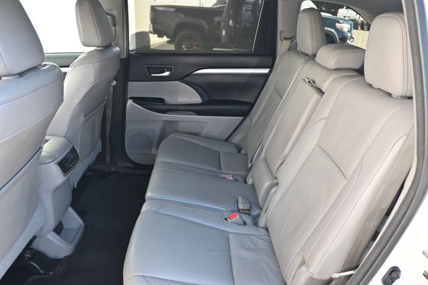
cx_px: 214
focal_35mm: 30
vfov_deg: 43.6
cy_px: 142
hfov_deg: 62.0
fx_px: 356
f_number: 3.8
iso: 400
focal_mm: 20
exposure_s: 1/160
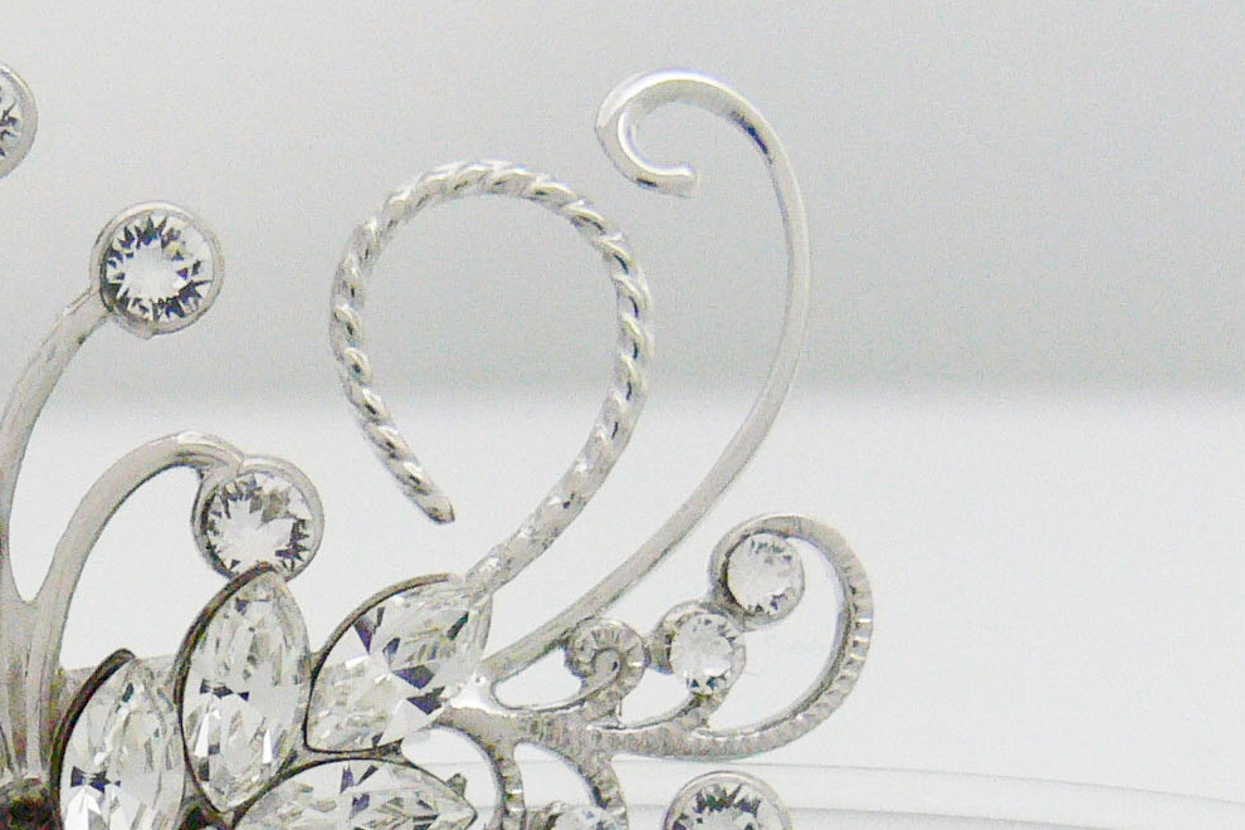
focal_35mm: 120
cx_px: -189
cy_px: 824
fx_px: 4150
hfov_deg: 16.5
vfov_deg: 11.3
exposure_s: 1/25
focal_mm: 7.4
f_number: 2.8
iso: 200
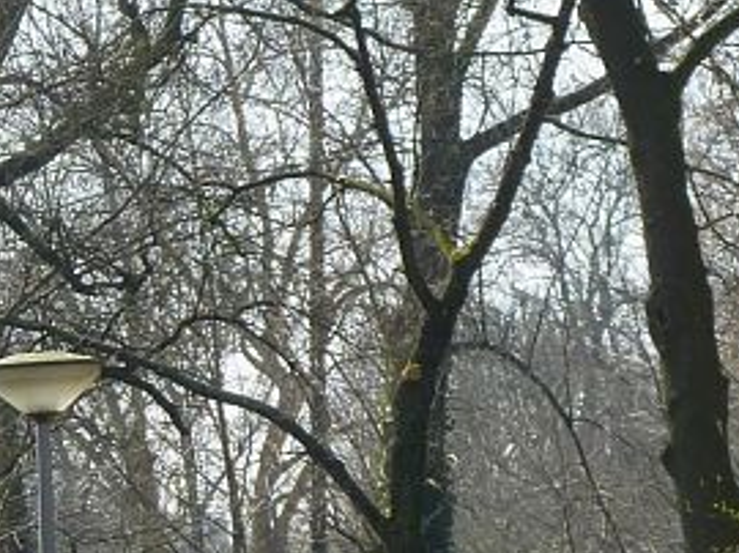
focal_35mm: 341
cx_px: -52
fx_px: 7273
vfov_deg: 4.3
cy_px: 706
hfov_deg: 5.8
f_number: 4.3
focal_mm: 14.7
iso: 80
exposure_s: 1/200
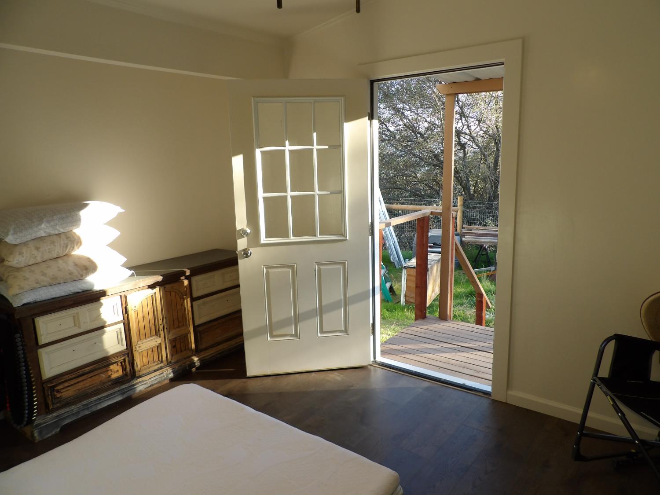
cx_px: 330
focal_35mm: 24
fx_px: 458
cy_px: 248
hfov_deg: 71.6
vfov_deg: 56.8
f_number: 2.8
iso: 100
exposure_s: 1/119
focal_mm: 4.3
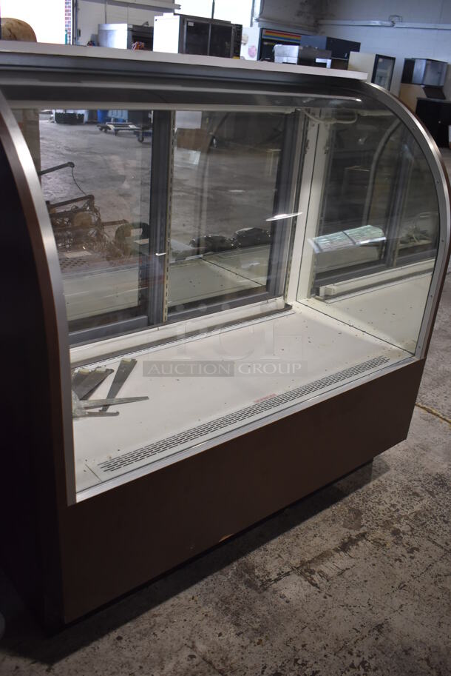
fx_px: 591
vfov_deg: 59.5
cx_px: 226
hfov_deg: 41.8
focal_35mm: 32
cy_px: 338
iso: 1000
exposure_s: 1/125
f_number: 3.8
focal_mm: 21
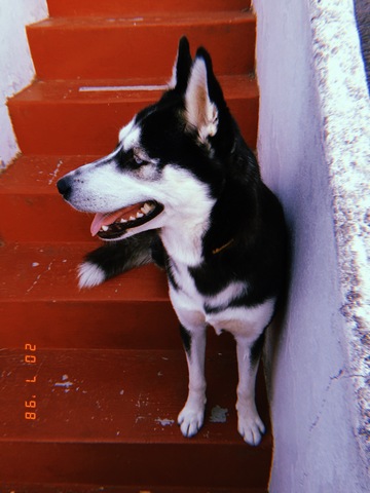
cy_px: 246
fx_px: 413
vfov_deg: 61.7
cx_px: 185
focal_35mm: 29
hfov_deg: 48.2
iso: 160
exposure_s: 1/33
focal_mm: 4.15
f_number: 2.2
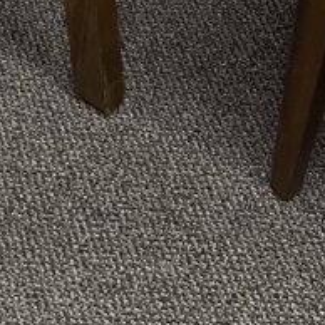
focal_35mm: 182
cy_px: -707
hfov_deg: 8.9
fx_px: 1933
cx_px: -399
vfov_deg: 8.0
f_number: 1.6
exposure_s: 1/60
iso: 80
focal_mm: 5.1
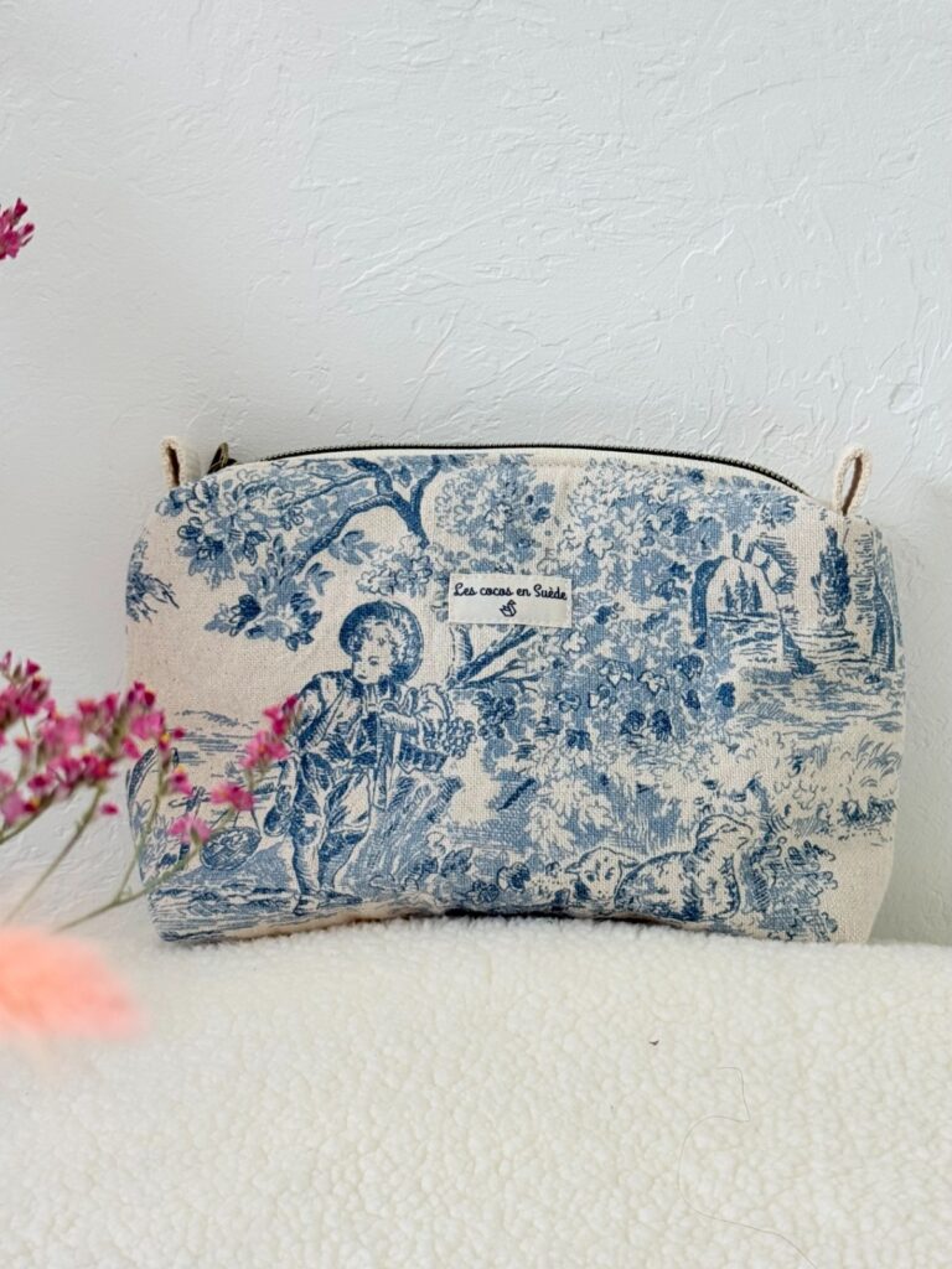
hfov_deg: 30.3
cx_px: 476
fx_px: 1760
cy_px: 634
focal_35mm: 48
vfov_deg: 39.7
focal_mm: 6.76
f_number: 1.78
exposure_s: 1/121
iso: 80
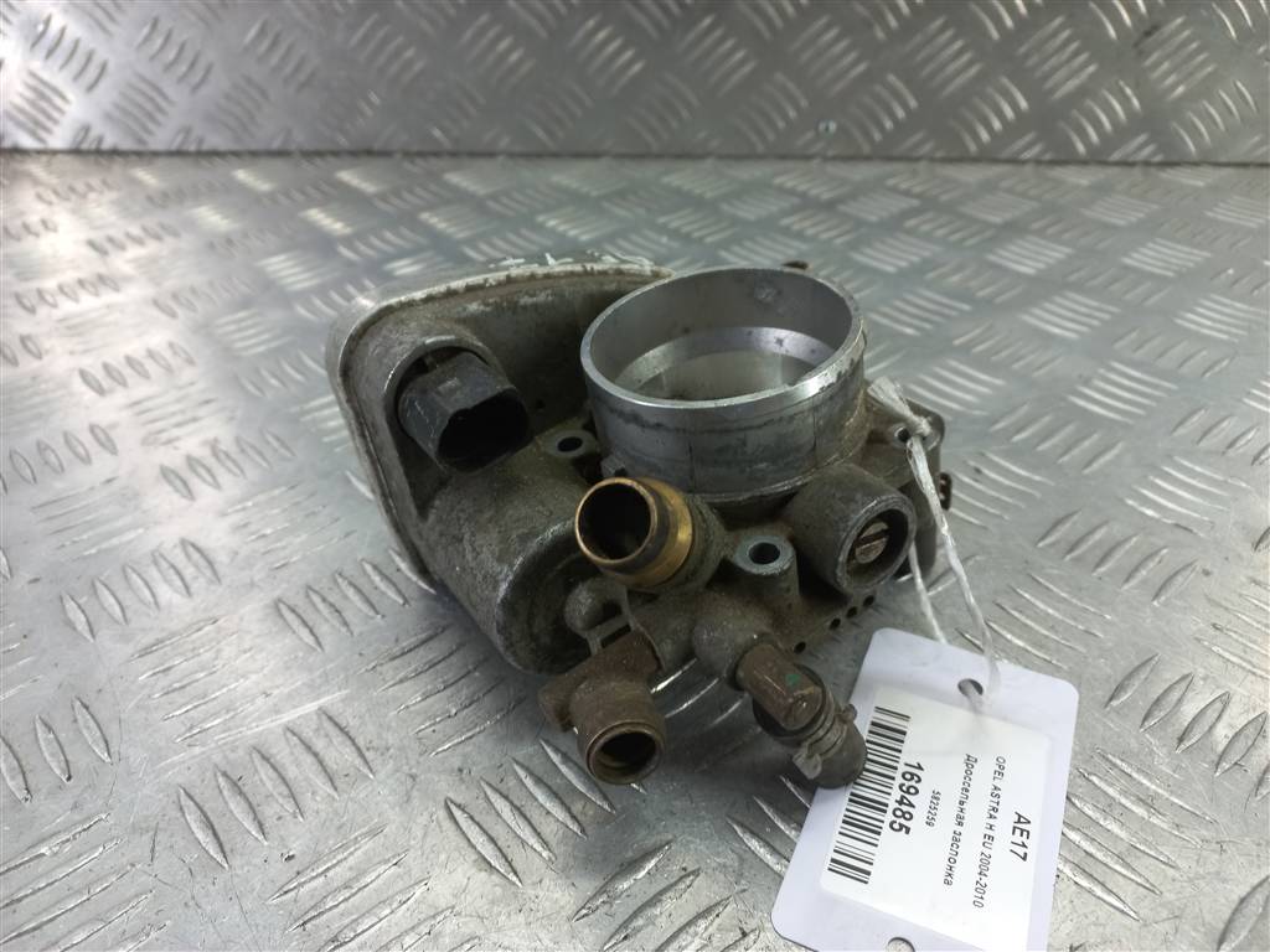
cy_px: 476
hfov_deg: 69.4
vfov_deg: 54.9
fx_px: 917
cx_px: 635
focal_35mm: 25
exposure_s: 1/50
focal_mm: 4.6
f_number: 1.8
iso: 64
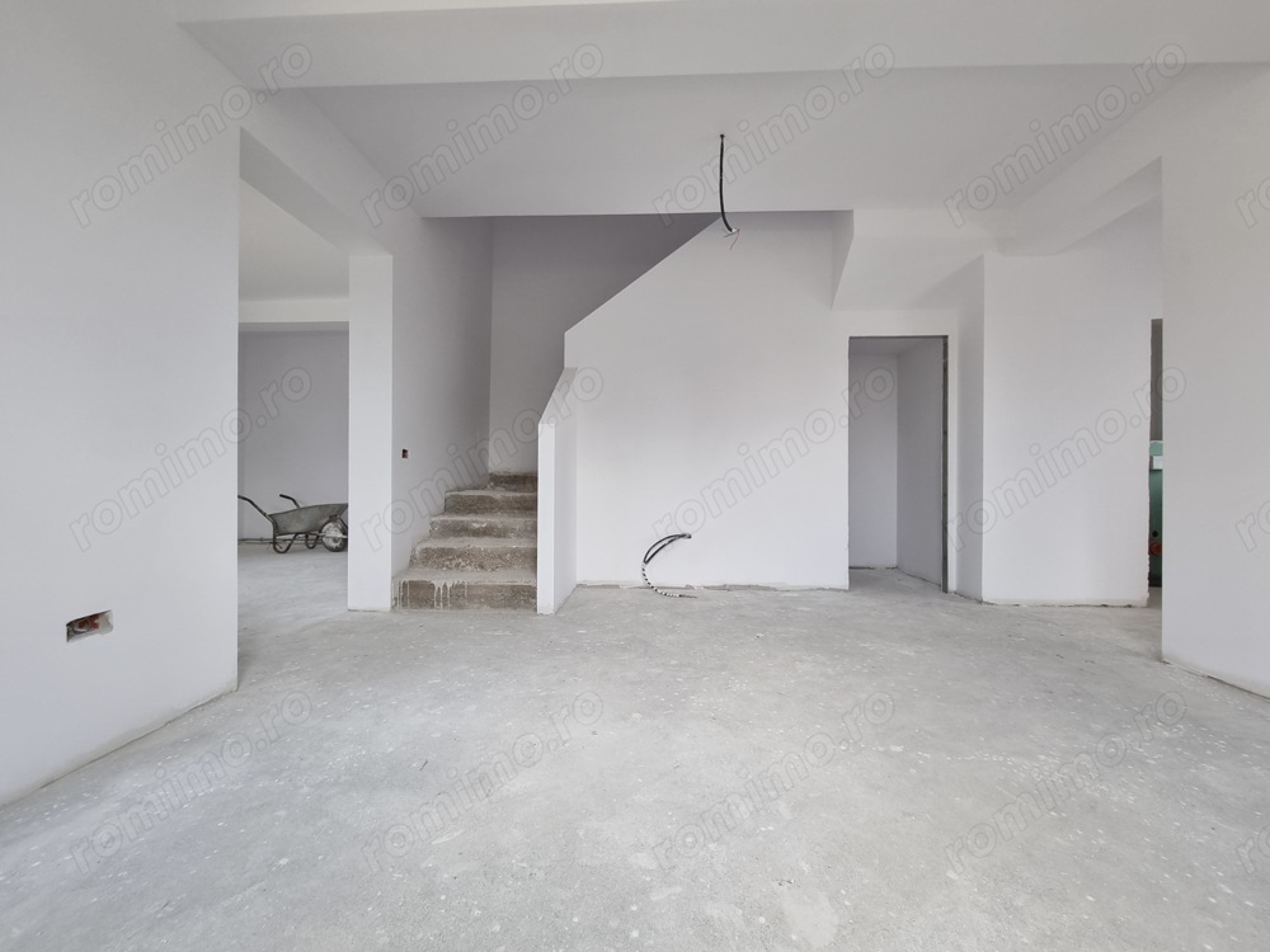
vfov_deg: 89.9
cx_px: 635
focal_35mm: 13
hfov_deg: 106.2
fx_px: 477
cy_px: 476
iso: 100
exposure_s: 1/100
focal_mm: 2.2
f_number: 2.2
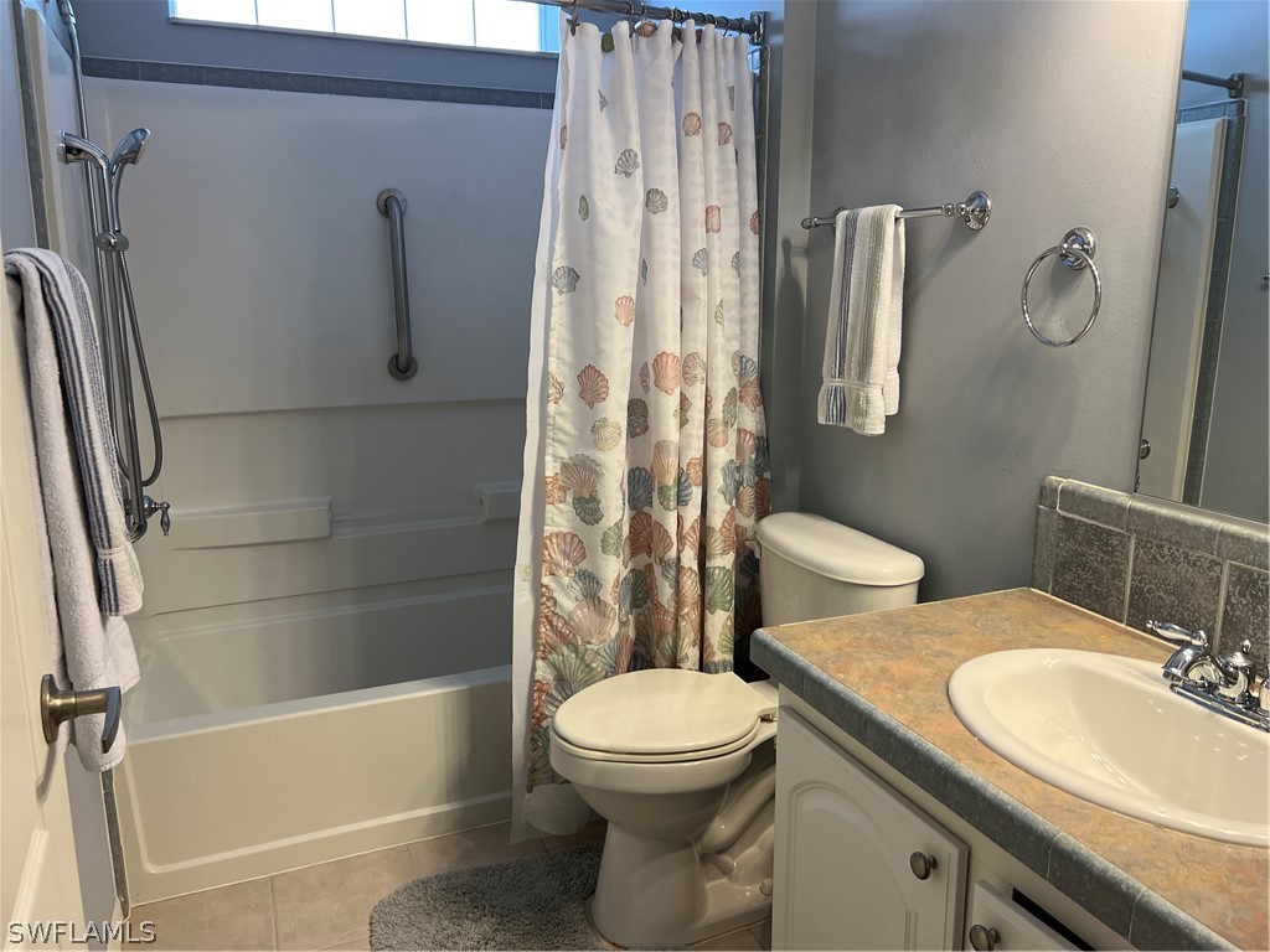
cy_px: 476
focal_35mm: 26
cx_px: 635
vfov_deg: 53.1
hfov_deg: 67.3
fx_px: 954
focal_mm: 5.7
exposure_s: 1/120
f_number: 1.5
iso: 125
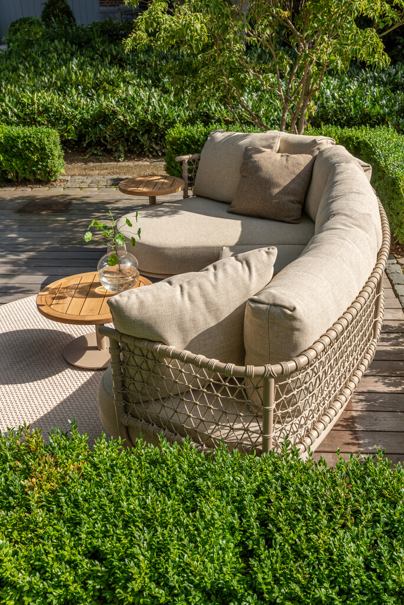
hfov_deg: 33.4
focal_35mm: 40
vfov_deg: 48.4
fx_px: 672
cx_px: 202
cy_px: 302
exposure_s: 1/250
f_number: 8
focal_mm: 40
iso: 100
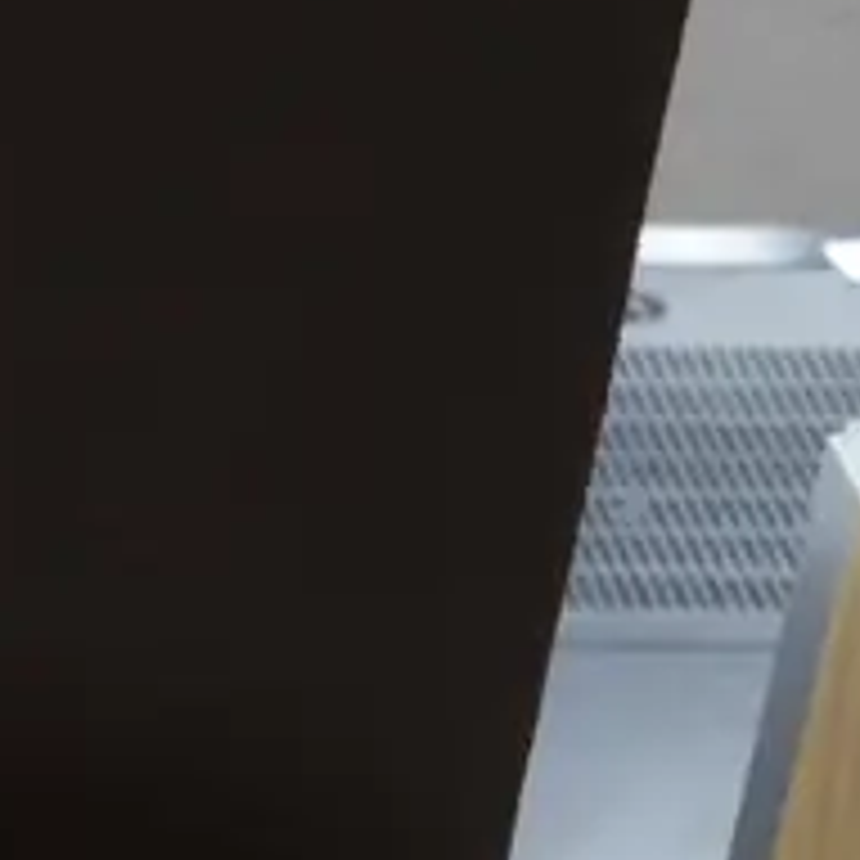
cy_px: 216
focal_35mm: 180
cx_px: -1355
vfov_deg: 9.7
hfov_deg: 8.7
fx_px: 5059
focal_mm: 19
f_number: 5.6
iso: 800
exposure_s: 1/60
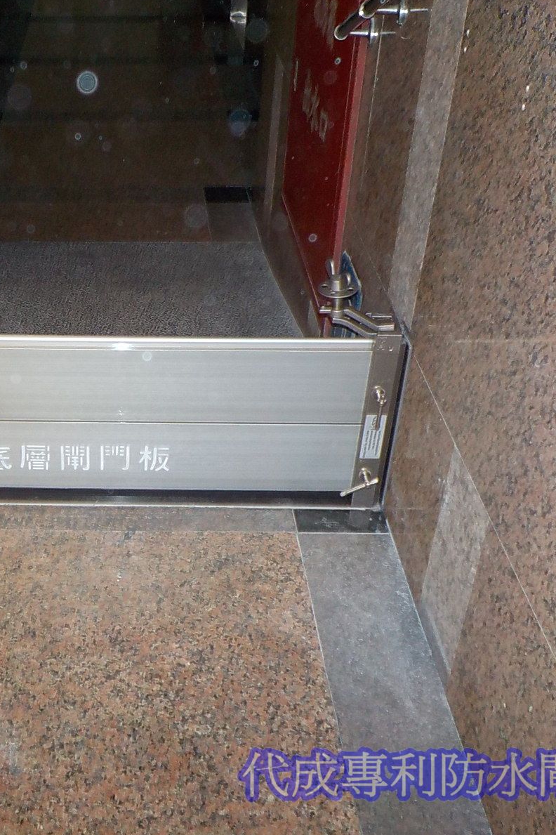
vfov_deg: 46.4
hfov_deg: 30.9
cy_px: 419
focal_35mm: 42
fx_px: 973
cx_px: 95
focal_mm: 4.1
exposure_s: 1/30
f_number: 3.3
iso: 200
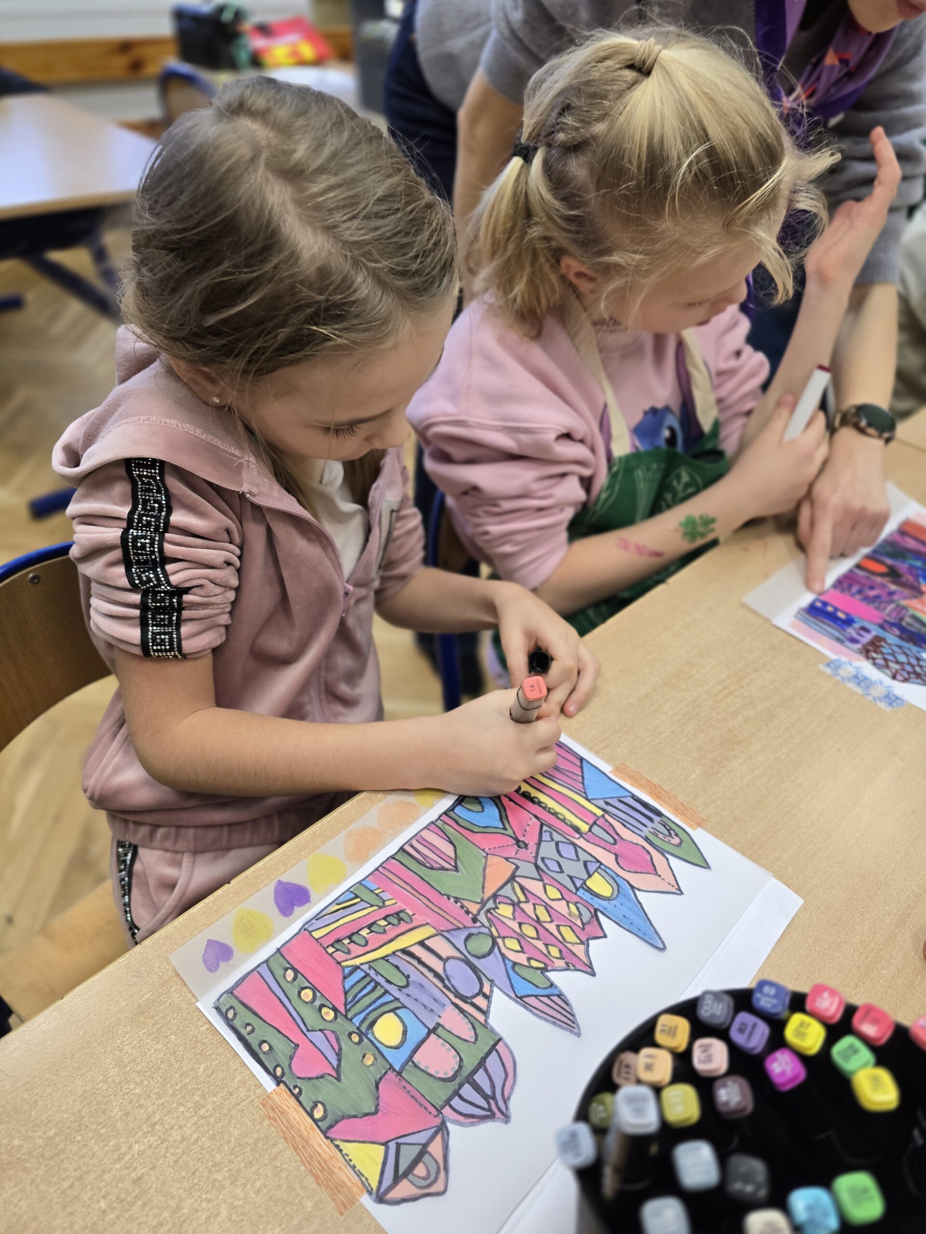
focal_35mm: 23
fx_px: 820
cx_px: 463
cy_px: 617
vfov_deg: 73.9
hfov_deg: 58.9
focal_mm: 6.3
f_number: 1.7
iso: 160
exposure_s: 1/100
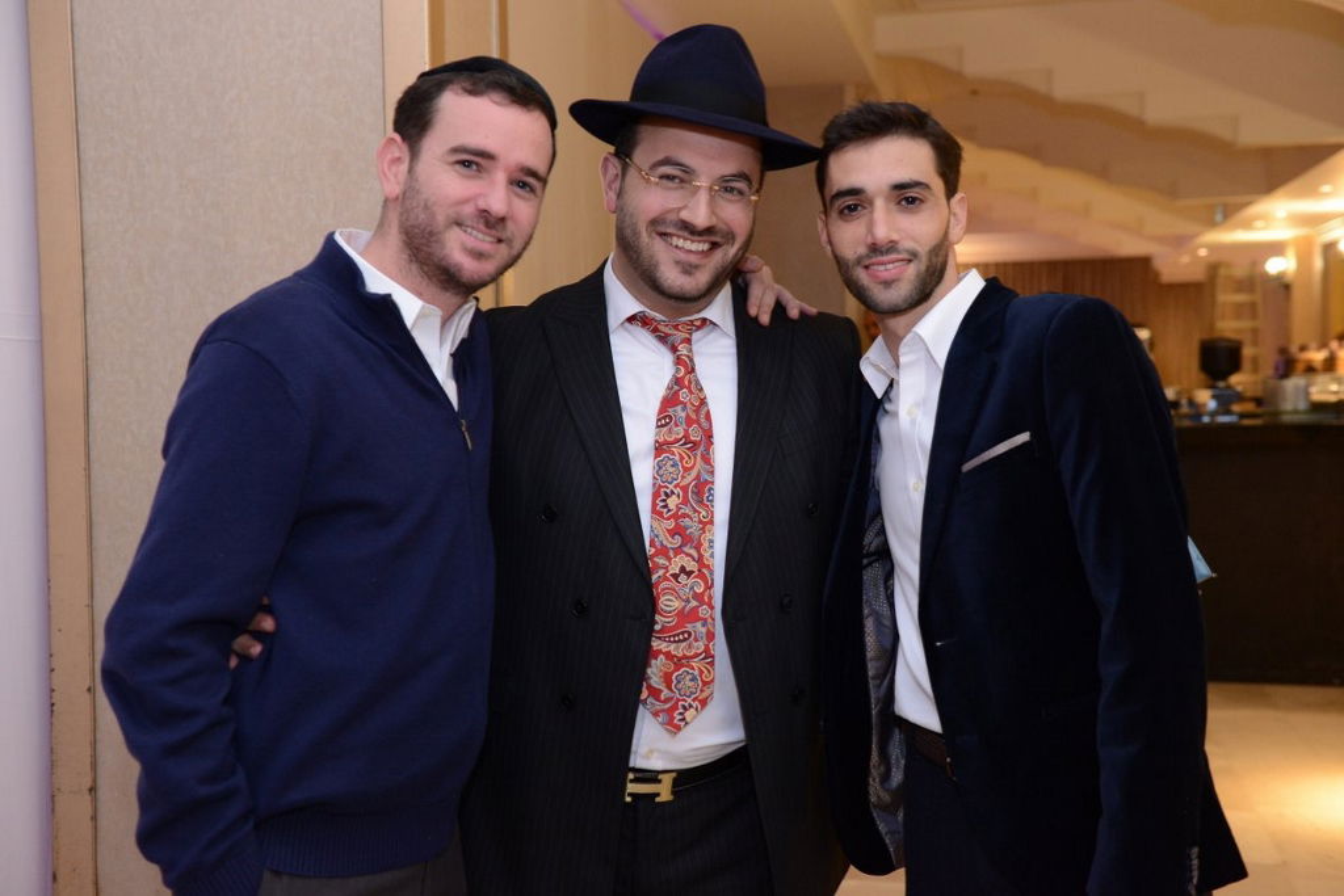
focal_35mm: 48
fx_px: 1792
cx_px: 672
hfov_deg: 41.1
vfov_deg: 28.1
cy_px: 448
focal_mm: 48
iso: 2000
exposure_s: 1/40
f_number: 4
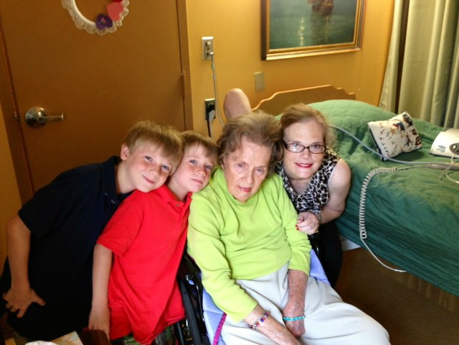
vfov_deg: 42.9
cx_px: 230
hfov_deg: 55.4
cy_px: 172
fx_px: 438
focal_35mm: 33
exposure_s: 1/20
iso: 100
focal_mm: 4.13
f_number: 2.4
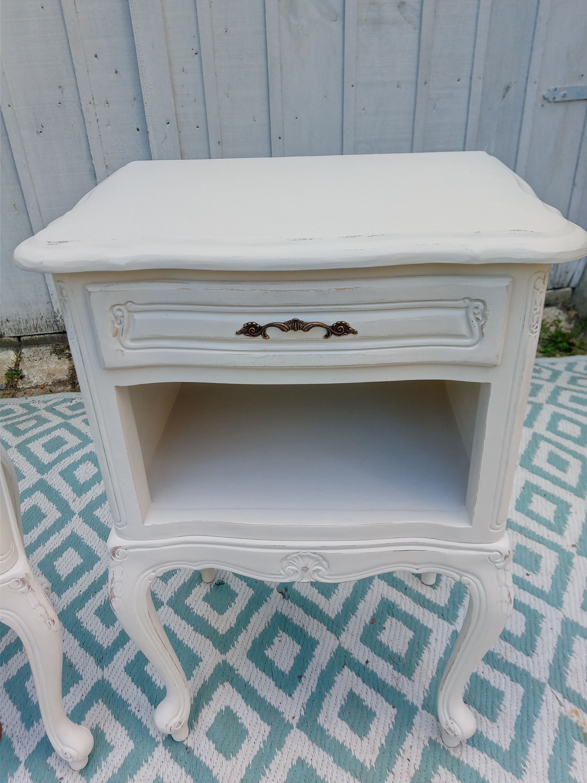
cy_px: 392
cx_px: 294
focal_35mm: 28
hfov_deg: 49.7
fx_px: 633
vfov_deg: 63.4
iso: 114
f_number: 1.8
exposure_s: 1/1052
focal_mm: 3.57
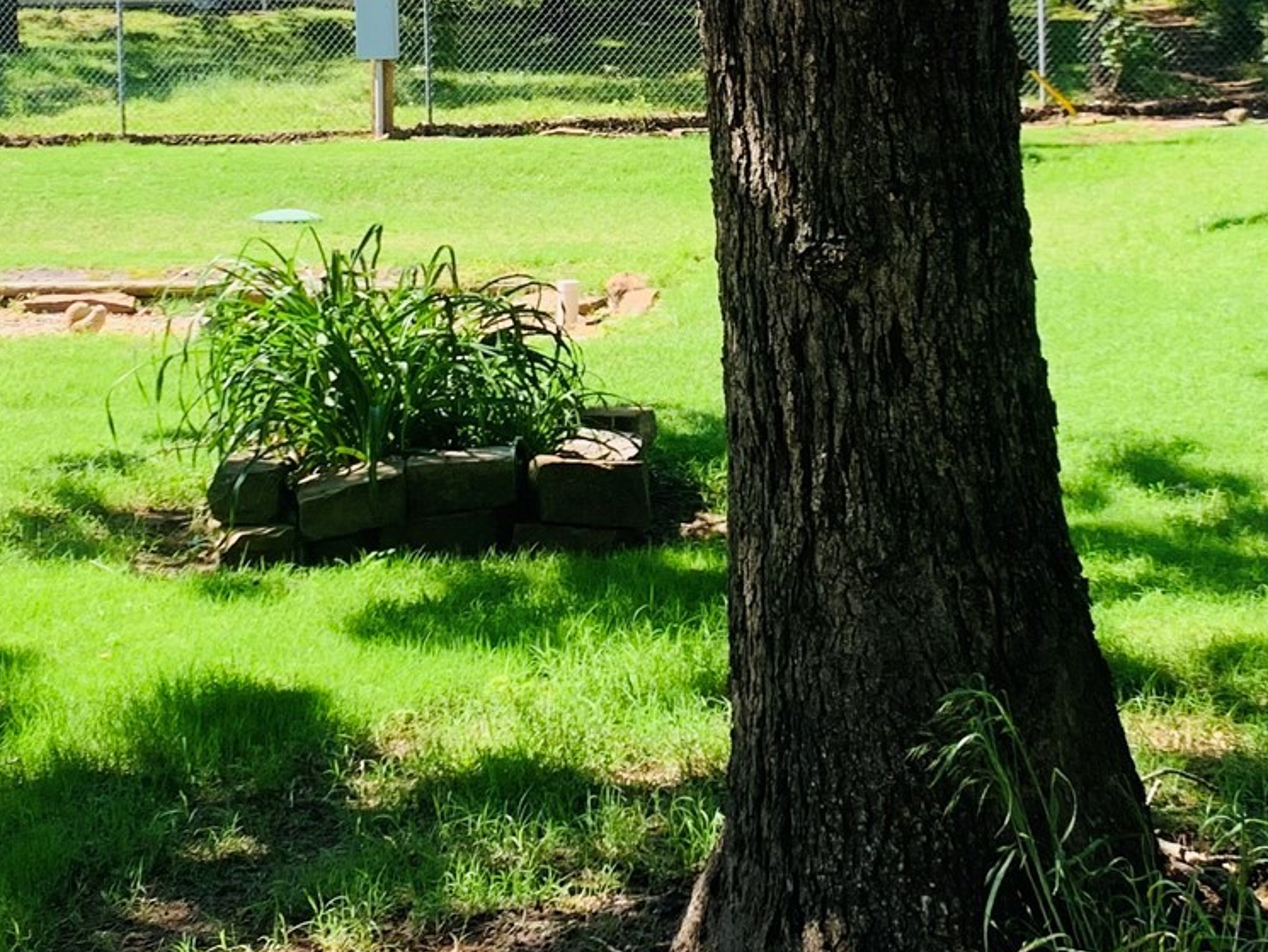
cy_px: 146
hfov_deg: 29.0
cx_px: 616
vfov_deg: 21.6
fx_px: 2455
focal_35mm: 67
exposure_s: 1/471
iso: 25
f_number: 1.8
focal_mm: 4.25
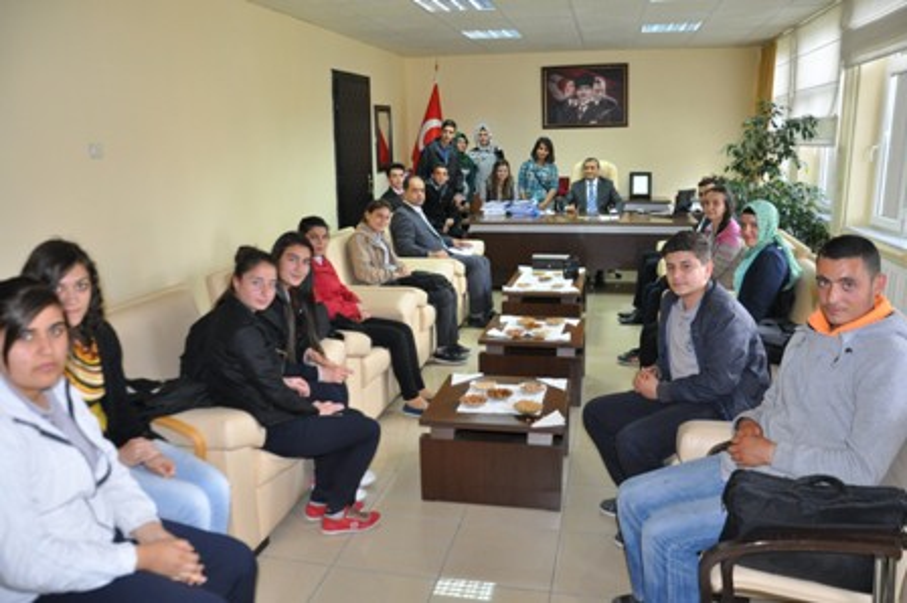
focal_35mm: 27
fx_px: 680
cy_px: 302
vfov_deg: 47.9
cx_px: 454
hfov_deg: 67.4
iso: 800
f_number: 3.5
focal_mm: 18
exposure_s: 1/60
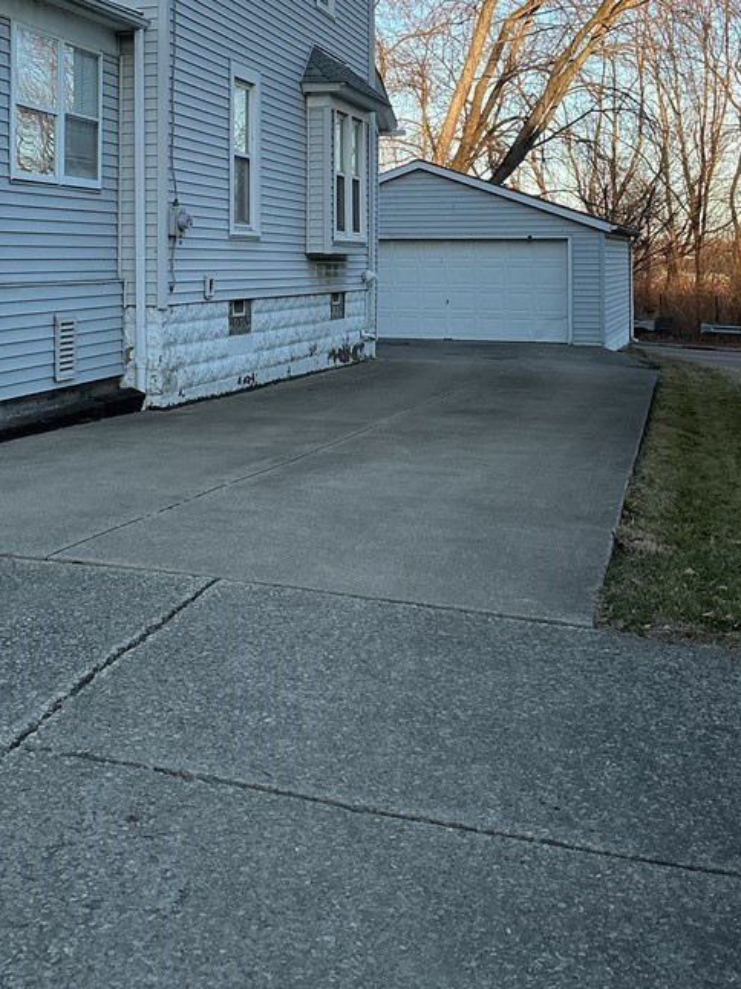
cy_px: 220
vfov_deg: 39.9
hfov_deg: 31.1
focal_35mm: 46
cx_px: 219
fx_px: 1314
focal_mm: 3
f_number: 1.8
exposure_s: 1/450
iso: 25
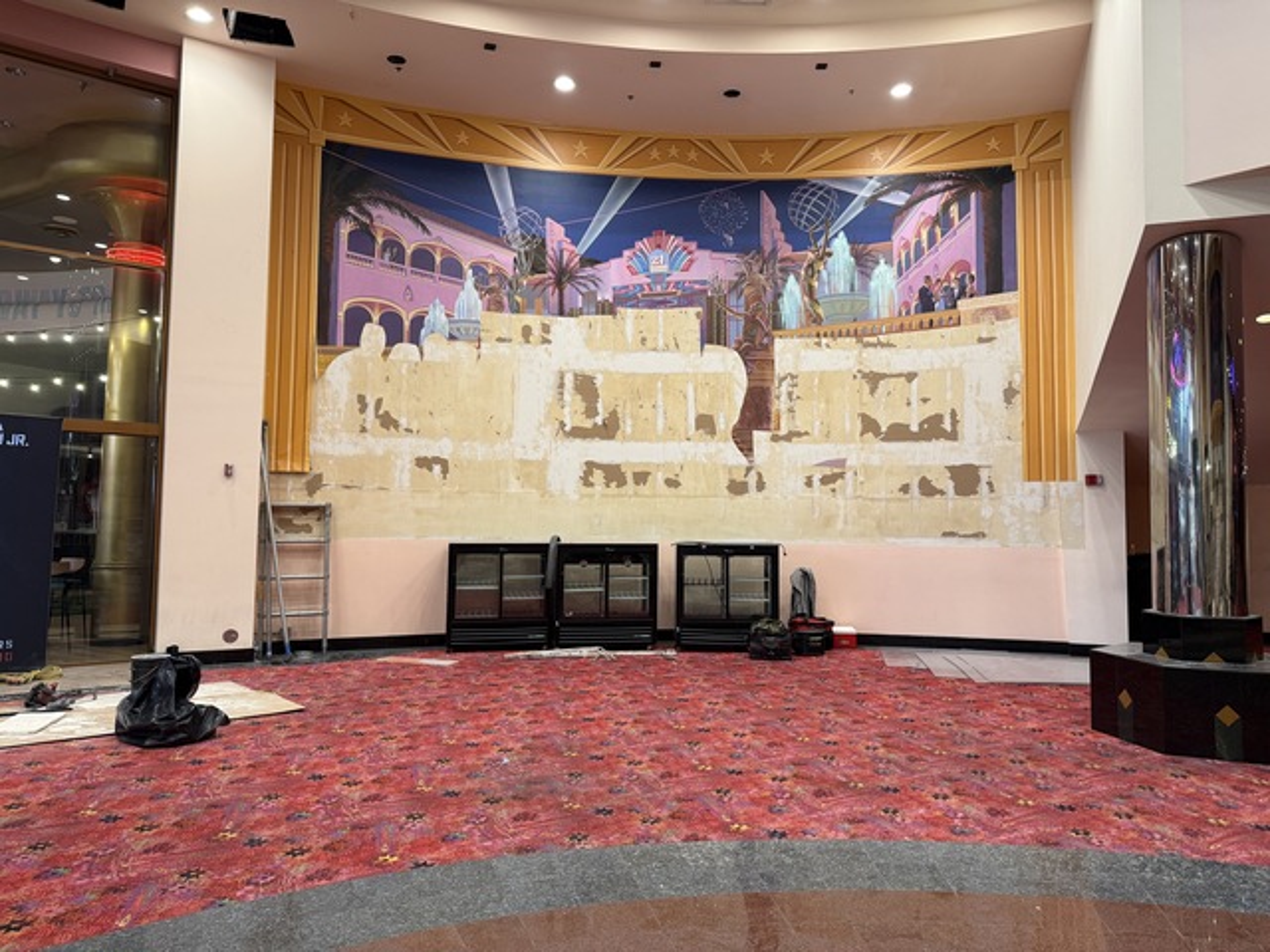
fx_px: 881
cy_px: 476
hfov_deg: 71.6
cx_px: 635
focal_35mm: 24
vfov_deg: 56.8
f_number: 1.78
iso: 200
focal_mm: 6.76
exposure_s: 1/120
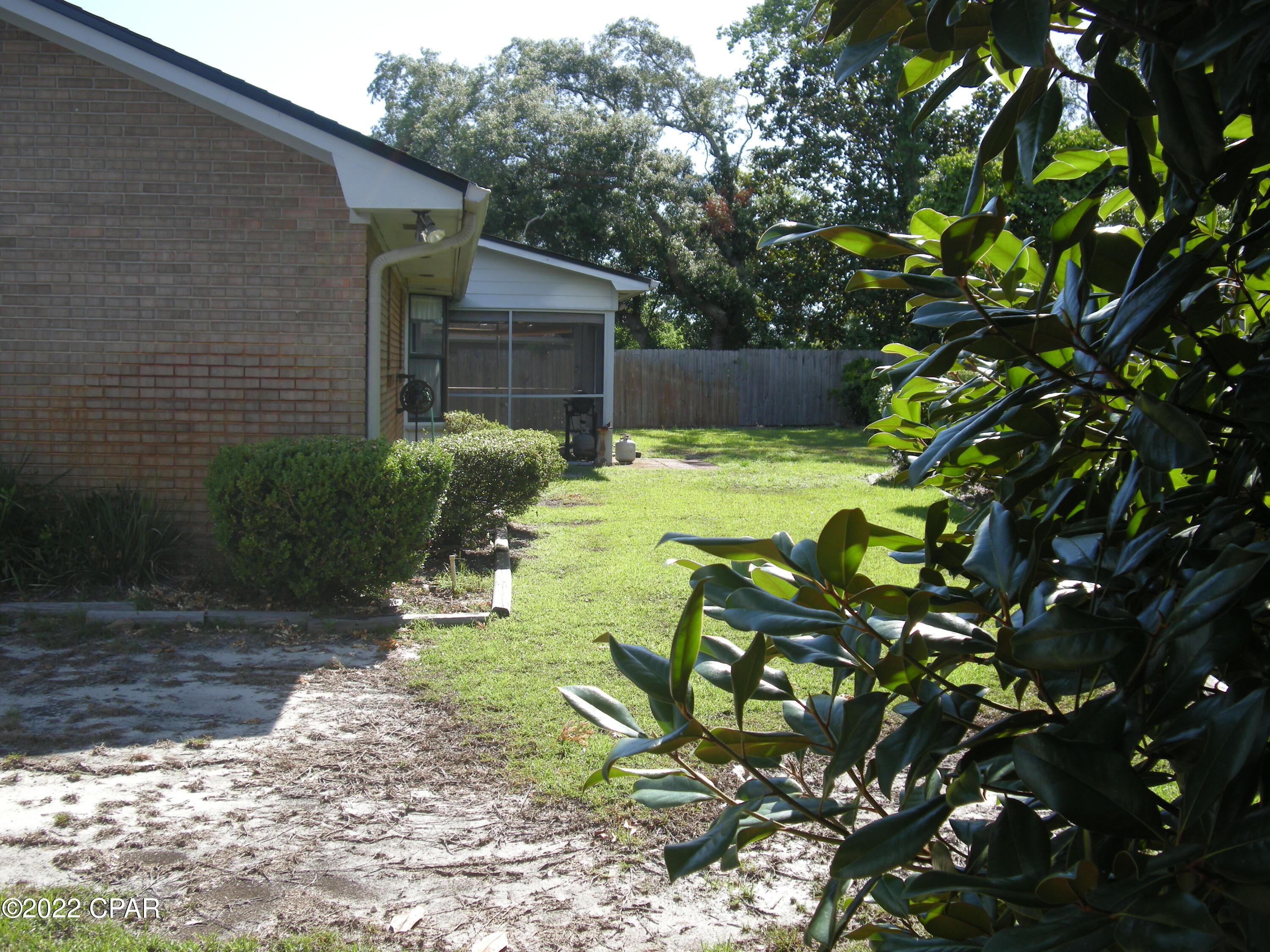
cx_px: 635
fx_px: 1357
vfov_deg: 38.7
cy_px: 476
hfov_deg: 50.1
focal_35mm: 37
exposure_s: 1/362
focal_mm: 7.9
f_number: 2.8
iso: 64
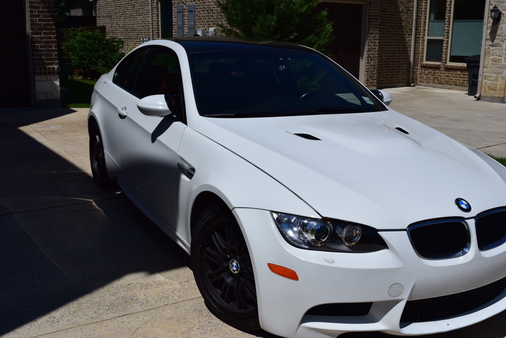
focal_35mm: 39
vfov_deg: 34.2
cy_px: 169
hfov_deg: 49.6
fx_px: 548
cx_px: 253
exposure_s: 1/800
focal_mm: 26
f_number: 13
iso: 200
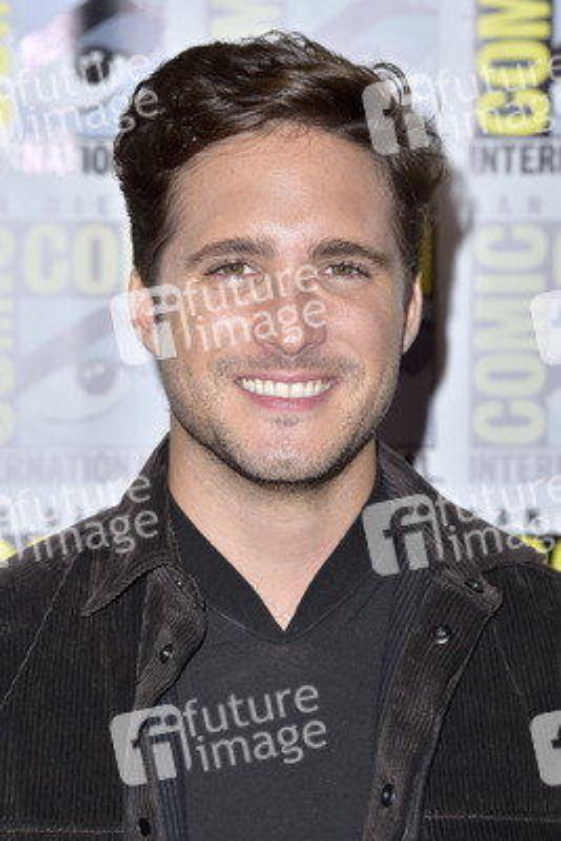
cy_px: 420
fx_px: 3503
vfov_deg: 13.7
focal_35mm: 150
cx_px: 280
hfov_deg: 9.2
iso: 320
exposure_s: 1/250
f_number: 7.1
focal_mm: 150
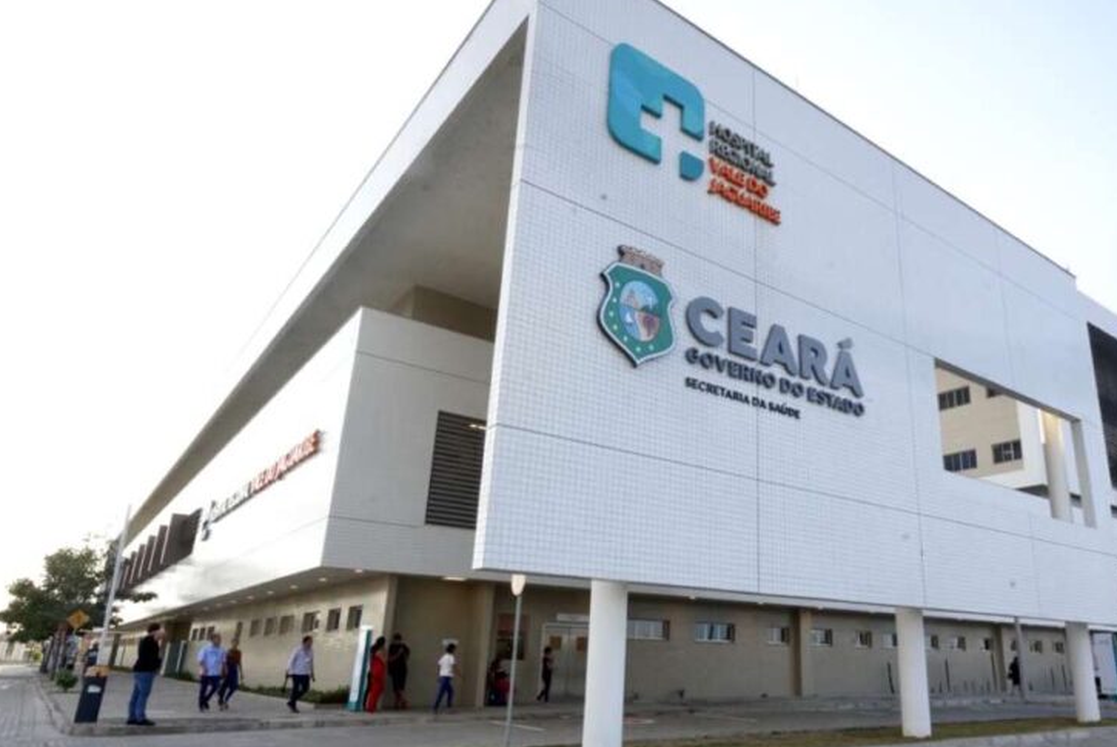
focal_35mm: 24
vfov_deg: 53.1
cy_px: 416
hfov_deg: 72.3
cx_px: 707
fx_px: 745
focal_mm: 17
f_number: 20
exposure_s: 1/160
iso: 2000
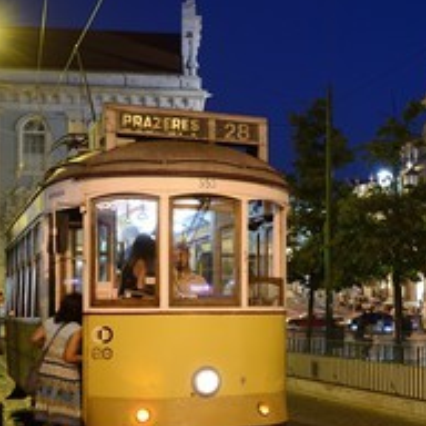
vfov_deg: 32.7
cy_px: 257
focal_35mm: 52
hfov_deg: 32.3
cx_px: 304
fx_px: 724
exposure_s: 1/13
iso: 1600
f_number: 4.5
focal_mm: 28
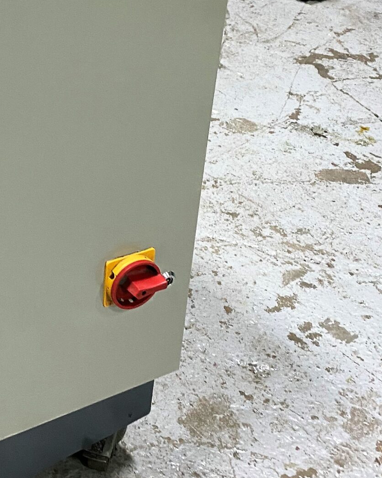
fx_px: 876
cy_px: 110
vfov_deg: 29.9
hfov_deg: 23.4
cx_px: -14
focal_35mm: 62
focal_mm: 4.25
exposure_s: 1/60
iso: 320
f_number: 1.8
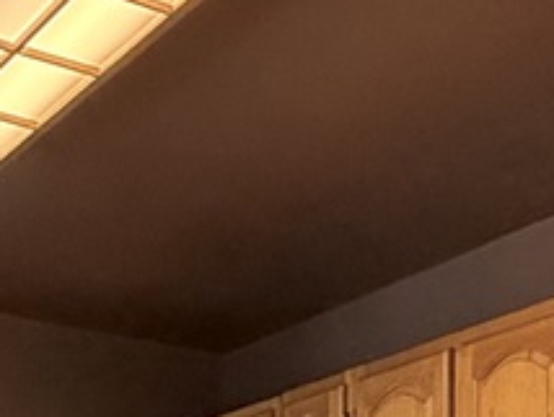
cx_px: 409
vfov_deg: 13.9
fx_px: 1506
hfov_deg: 20.7
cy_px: 774
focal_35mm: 94
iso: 400
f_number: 2.2
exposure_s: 1/120
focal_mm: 2.22
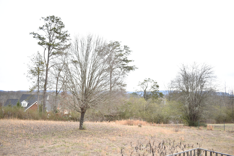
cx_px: 117
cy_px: 78
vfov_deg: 47.9
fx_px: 175
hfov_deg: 67.4
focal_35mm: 27
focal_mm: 18
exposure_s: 1/200
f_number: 3.5
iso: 100
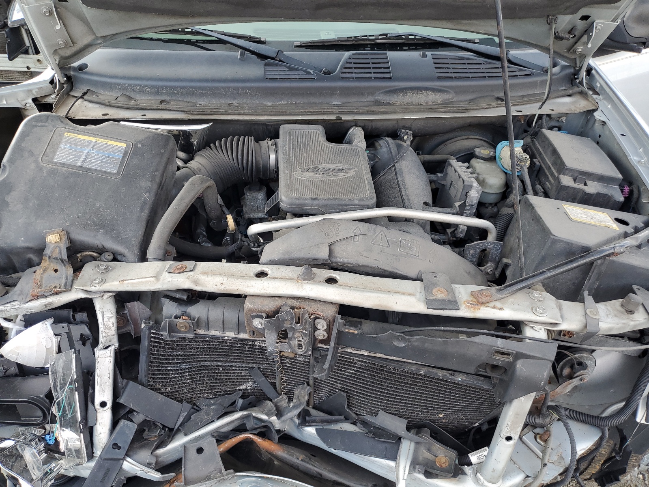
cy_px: 244
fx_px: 487
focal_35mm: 26
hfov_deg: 67.3
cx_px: 324
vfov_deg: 53.1
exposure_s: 1/263
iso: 50
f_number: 1.5
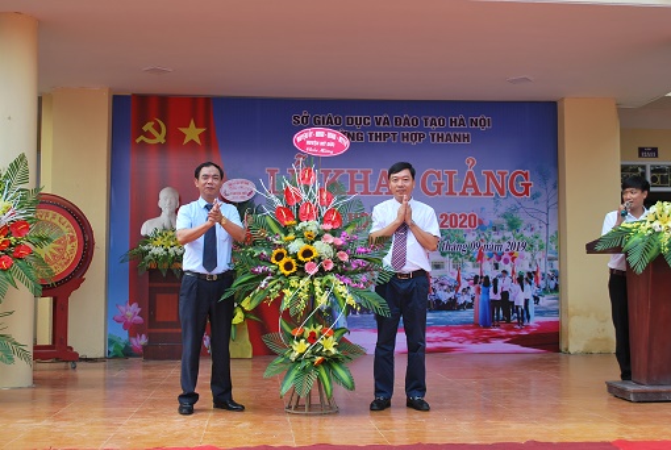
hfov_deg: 44.9
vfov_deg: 31.0
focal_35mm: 44
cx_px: 336
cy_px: 225
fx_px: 812
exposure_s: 1/125
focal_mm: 29
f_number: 5.6
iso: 100
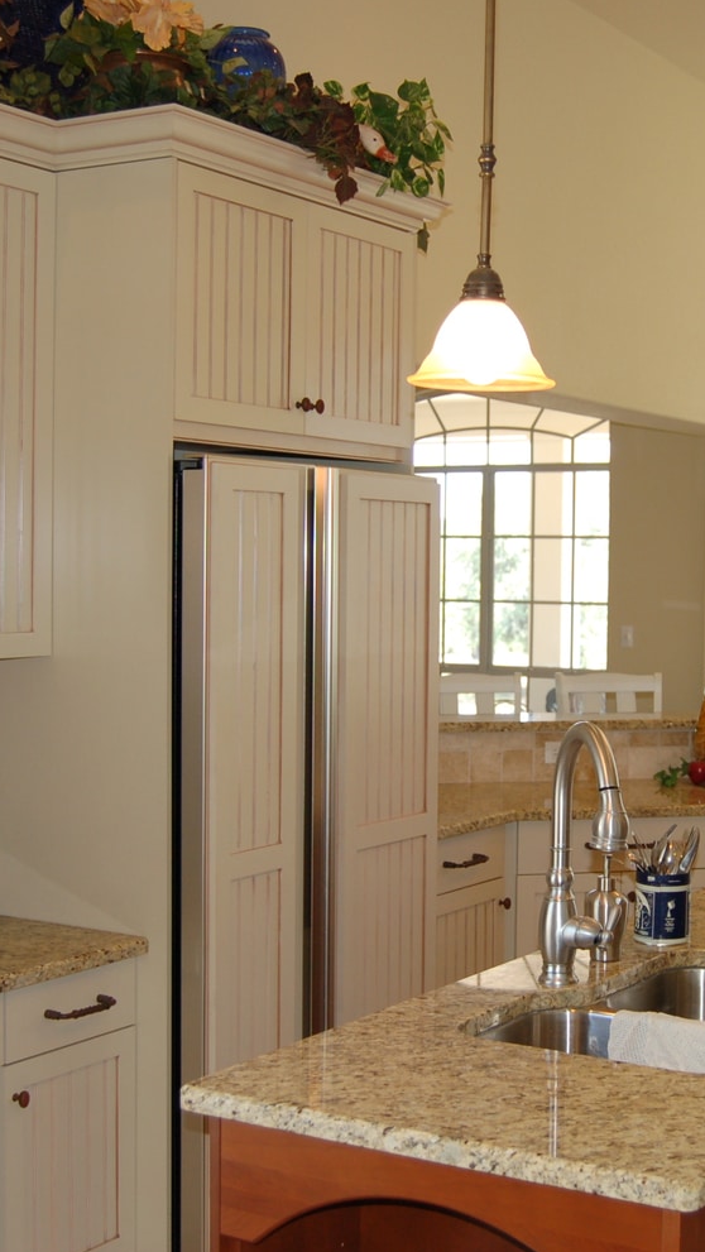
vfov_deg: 38.0
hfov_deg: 21.7
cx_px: 526
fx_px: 1820
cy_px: 627
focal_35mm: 55
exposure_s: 1/100
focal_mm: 23
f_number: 3.8
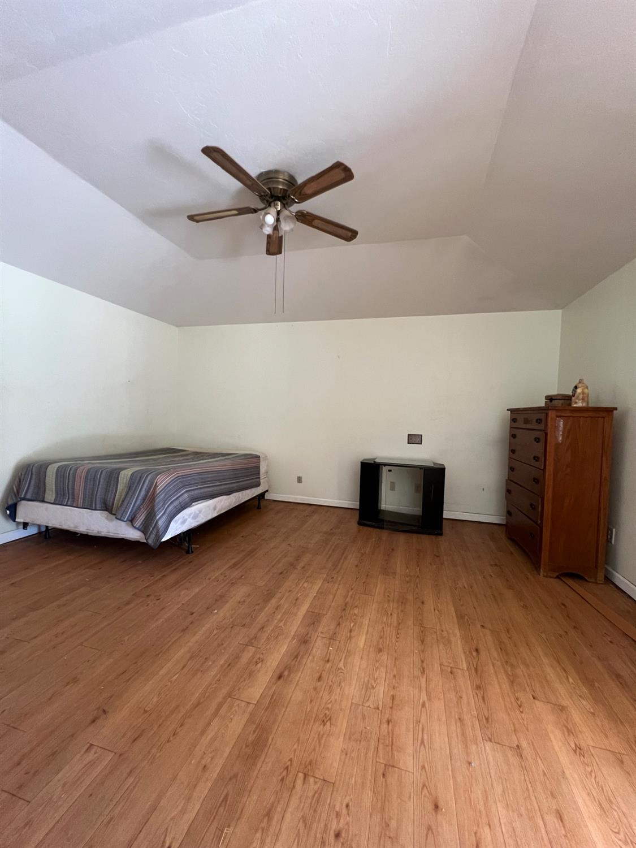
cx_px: 318
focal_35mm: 13
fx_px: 318
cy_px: 424
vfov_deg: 106.2
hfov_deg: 89.9
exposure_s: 1/60
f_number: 1.8
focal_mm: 1.57
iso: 250
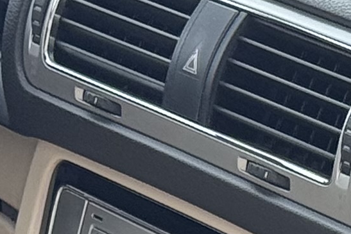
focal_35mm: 368
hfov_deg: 5.6
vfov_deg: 3.6
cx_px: 429
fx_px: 3589
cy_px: 917
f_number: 1.78
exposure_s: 1/470
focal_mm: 6.76
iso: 64
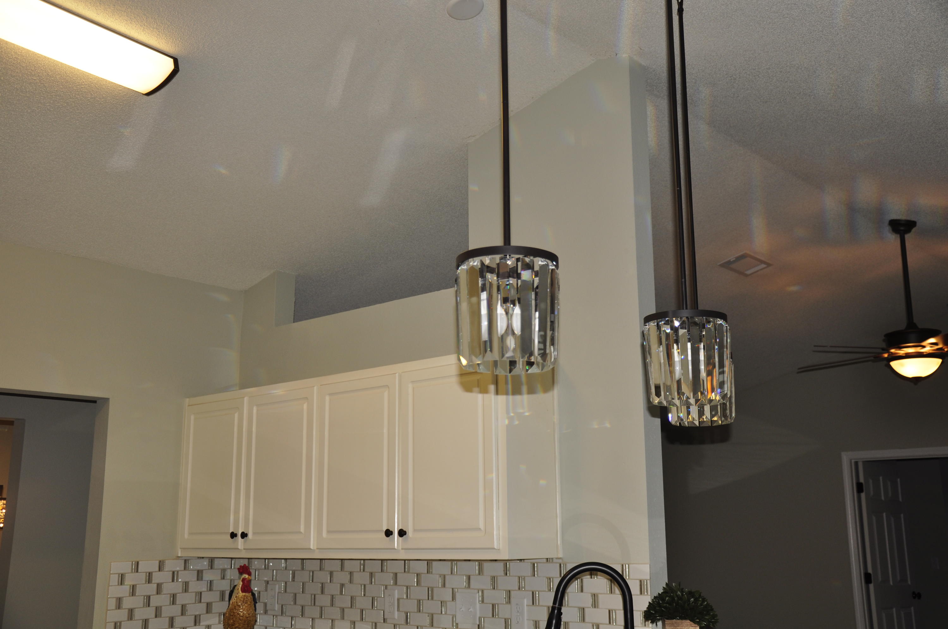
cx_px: 474
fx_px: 986
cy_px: 314
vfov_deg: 35.4
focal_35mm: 38
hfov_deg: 51.3
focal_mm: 25
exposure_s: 1/60
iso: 200
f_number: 4
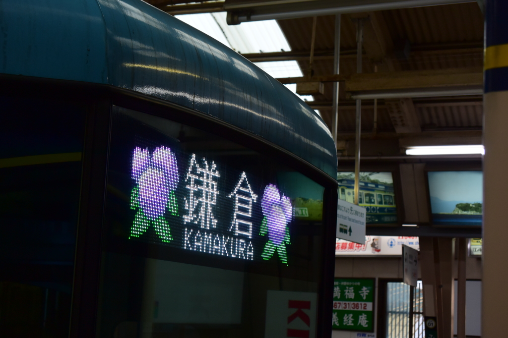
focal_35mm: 66
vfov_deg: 20.6
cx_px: 254
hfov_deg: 30.5
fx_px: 931
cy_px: 169
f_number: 5.6
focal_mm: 24.8
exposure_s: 1/50
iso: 160
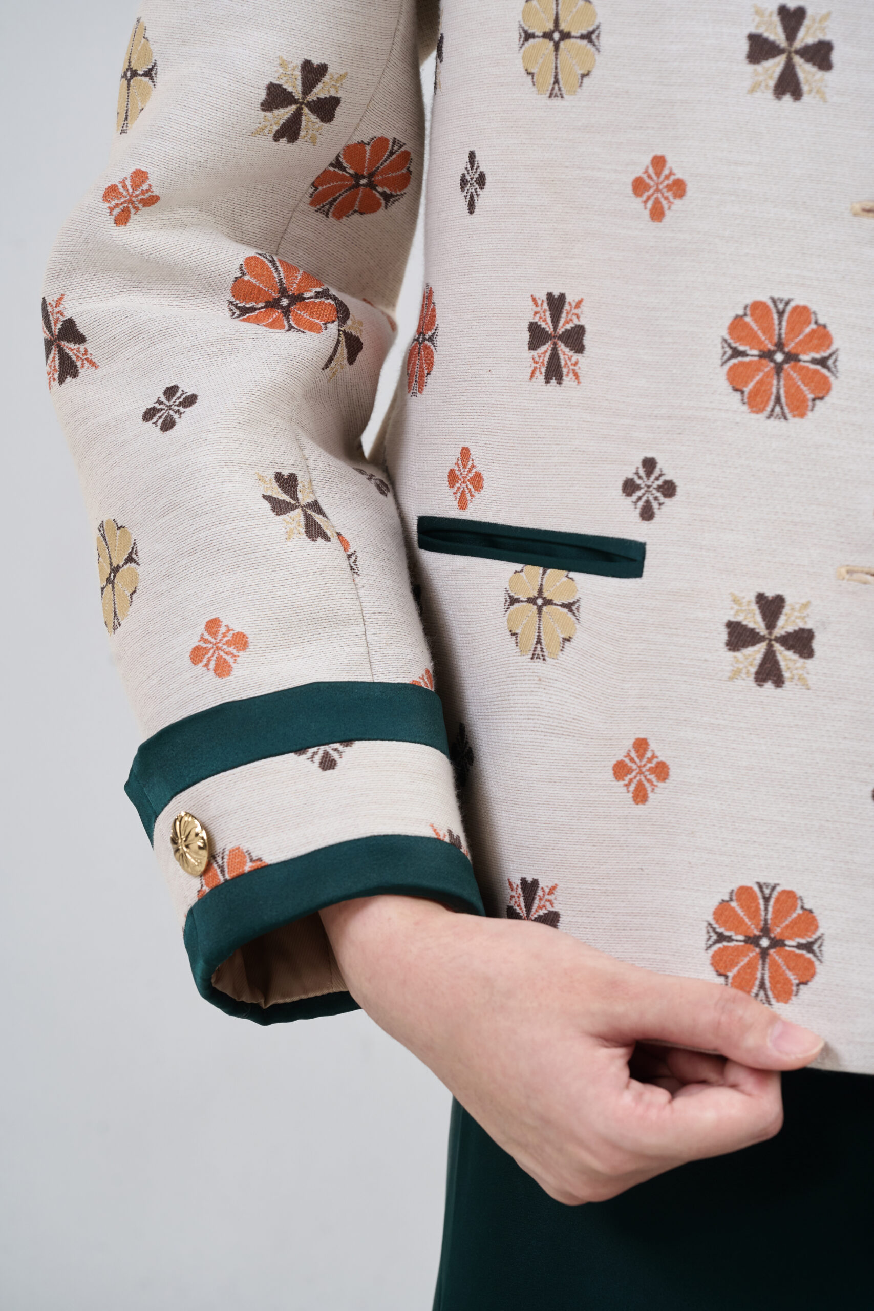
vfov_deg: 10.3
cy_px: 656
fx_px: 7282
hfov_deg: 6.9
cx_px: 437
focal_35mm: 200
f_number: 8
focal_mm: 200
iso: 640
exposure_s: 1/160
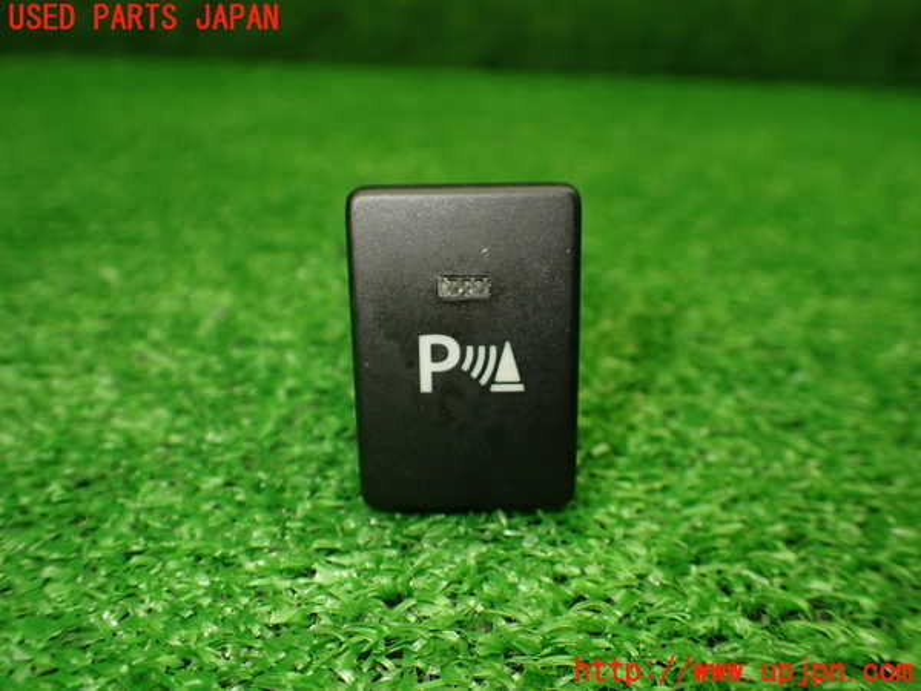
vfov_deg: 46.8
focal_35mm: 30
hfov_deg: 60.0
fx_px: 798
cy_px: 346
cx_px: 460
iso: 320
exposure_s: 1/125
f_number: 2.3
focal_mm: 5.4
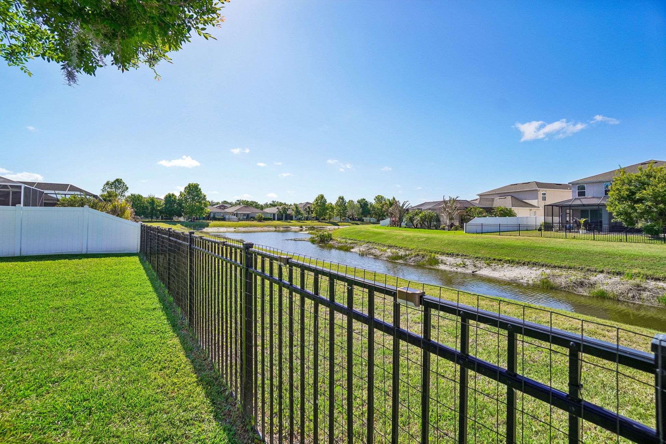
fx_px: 277
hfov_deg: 100.4
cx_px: 333
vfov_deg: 77.3
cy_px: 222
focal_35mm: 15
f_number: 8
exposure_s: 1/350
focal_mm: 10
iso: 100
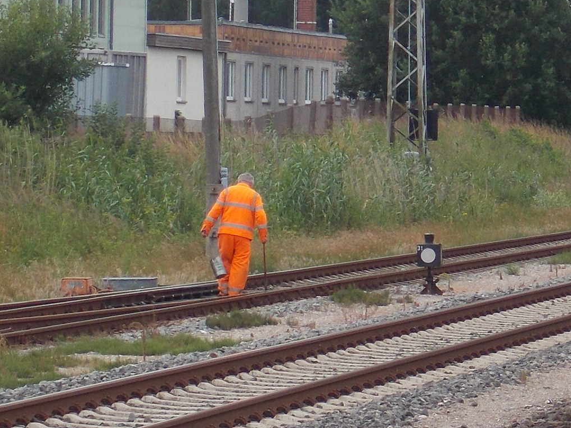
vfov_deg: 13.0
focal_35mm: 114
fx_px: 1880
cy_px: 213
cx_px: 287
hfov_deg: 17.3
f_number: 6
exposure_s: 1/250
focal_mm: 20.1
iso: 80
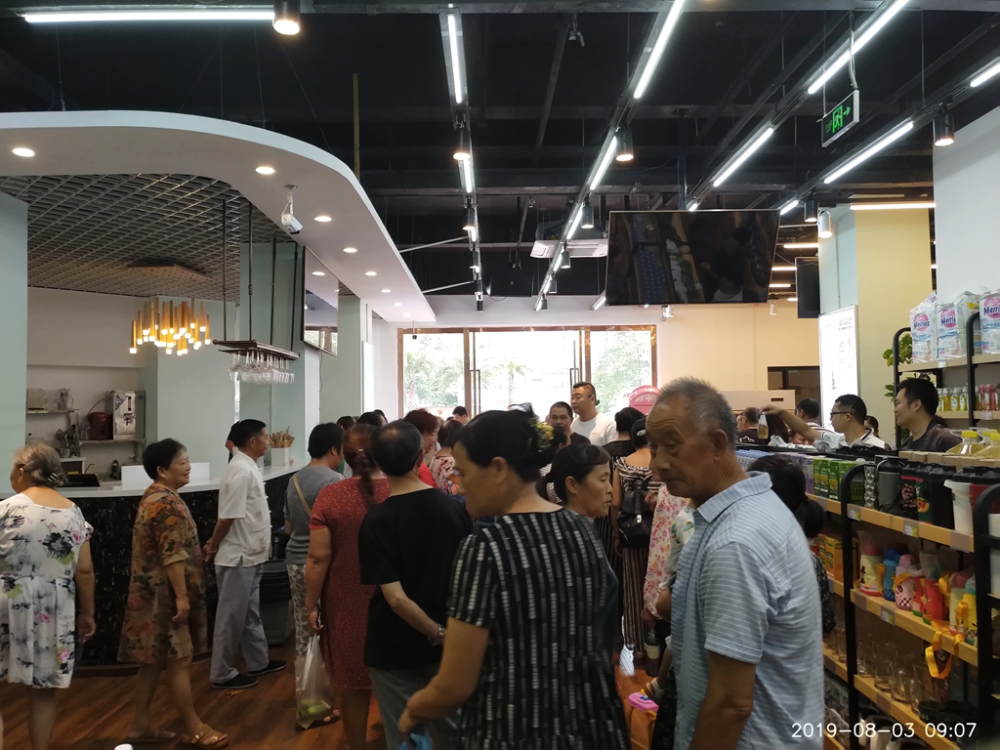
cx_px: 500
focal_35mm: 25
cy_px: 375
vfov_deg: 54.9
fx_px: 722
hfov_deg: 69.4
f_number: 1.8
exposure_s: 1/50
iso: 100
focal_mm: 4.36
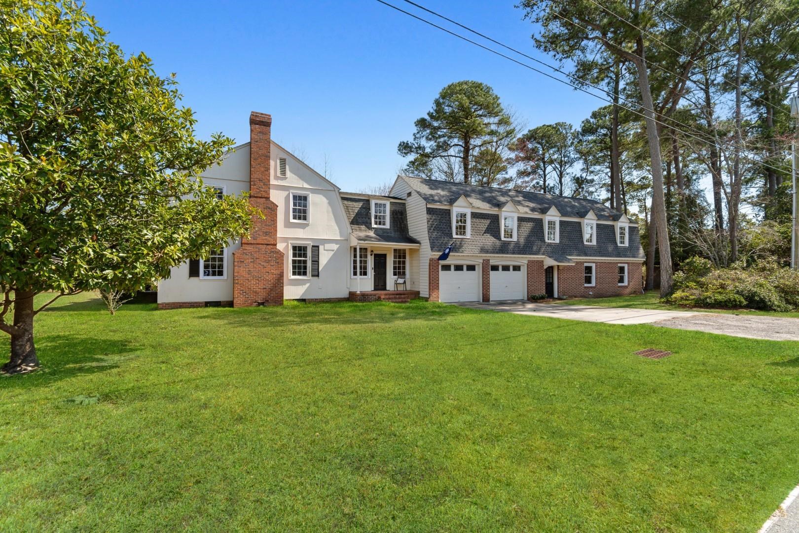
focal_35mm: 16
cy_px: 266
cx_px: 400
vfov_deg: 73.7
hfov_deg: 96.7
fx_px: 355
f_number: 9
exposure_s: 1/320
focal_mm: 11
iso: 100
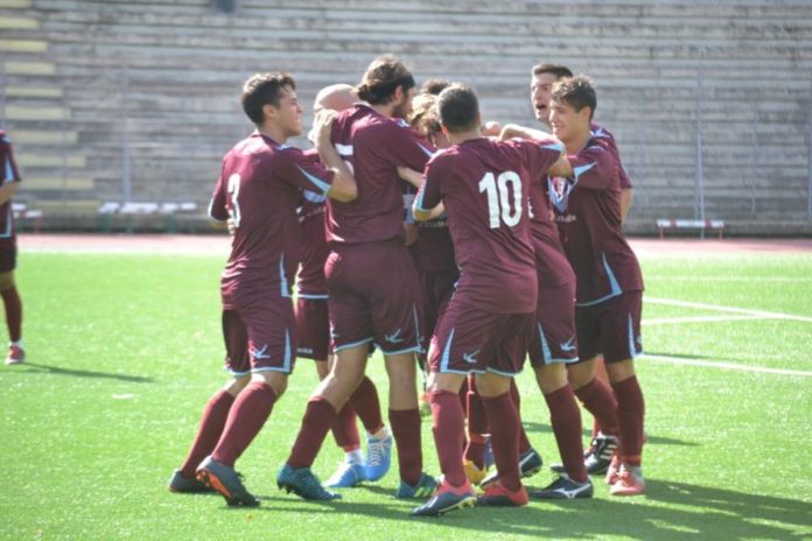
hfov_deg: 10.2
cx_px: 406
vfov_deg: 6.8
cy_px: 270
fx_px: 4567
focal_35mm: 202
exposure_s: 1/500
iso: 560
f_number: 5
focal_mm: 135
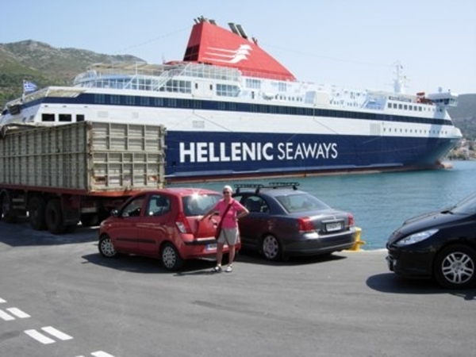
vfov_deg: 39.7
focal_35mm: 36
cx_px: 238
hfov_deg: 51.4
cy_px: 178
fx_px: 495
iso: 50
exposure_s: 1/271
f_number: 6.1
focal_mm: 7.5
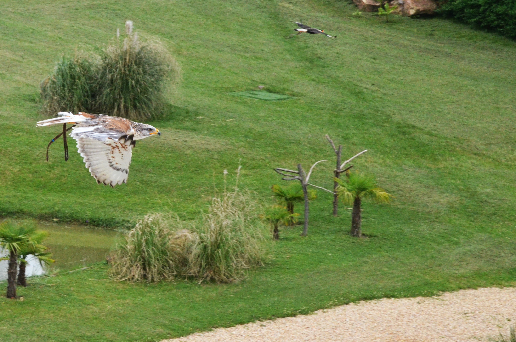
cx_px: 258
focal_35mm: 105
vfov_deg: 13.0
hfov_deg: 19.5
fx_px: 1502
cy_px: 171
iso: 2500
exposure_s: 1/1600
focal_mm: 70
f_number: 10
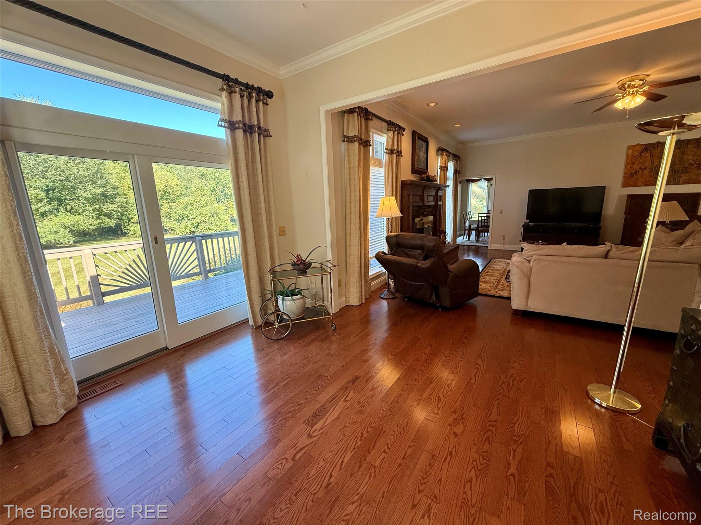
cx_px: 350
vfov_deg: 85.7
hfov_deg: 102.1
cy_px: 262
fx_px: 284
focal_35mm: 14
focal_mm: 2.22
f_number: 2.2
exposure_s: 1/120
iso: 160
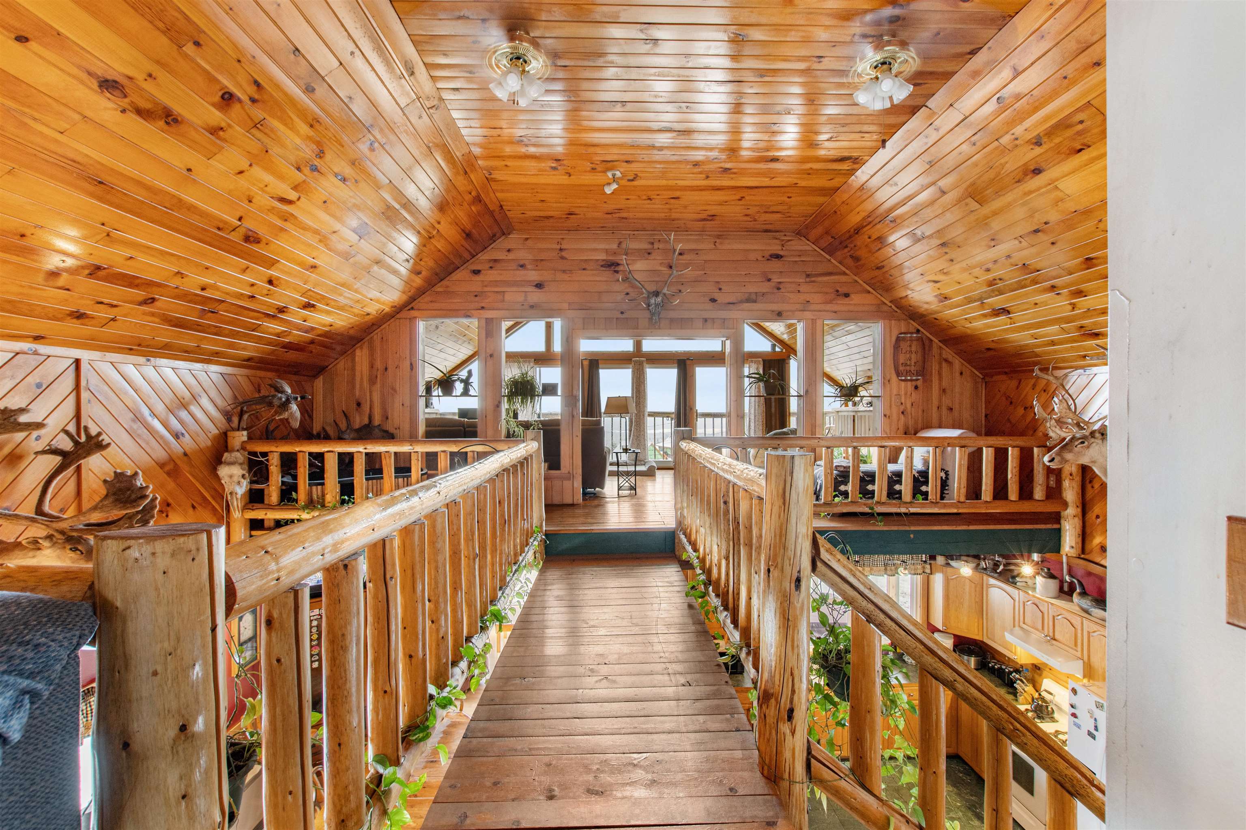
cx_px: 623
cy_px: 415
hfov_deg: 100.4
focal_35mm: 15
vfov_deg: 77.3
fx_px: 519
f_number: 8
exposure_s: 1/8
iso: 100
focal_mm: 10
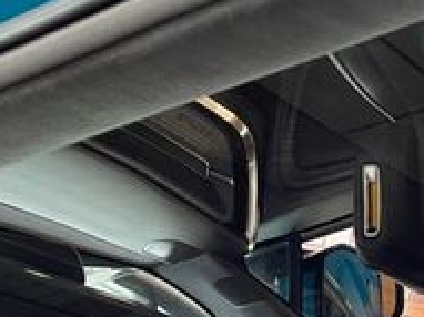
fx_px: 1065
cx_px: 502
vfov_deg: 16.7
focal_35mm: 87
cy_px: 279
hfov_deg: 21.1
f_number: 1.6
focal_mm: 4.2
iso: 200
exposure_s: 1/60
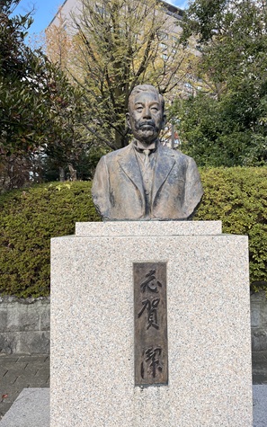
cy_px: 216
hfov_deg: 44.5
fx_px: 326
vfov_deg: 66.5
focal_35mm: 28
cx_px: 145
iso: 32
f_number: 1.6
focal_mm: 4.2
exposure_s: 1/412
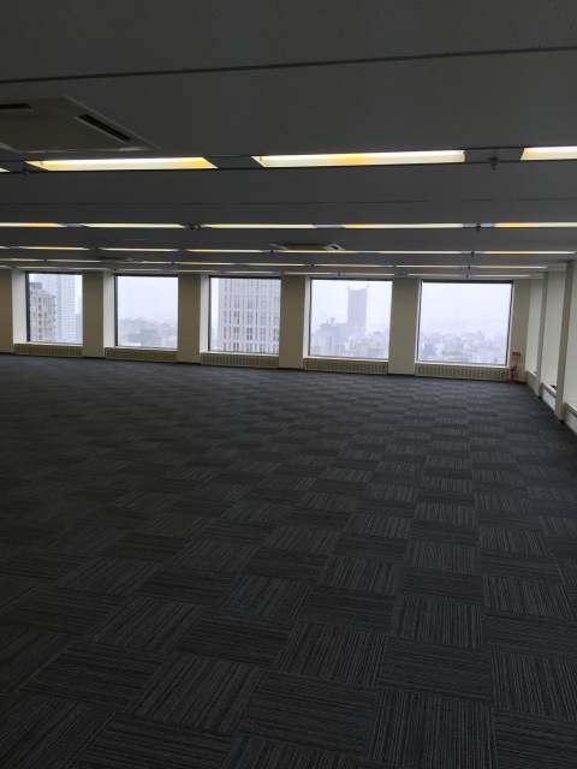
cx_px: 288
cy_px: 384
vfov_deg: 61.7
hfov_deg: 48.2
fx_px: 645
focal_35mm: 29
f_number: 2.2
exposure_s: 1/176
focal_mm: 4.15
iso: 32
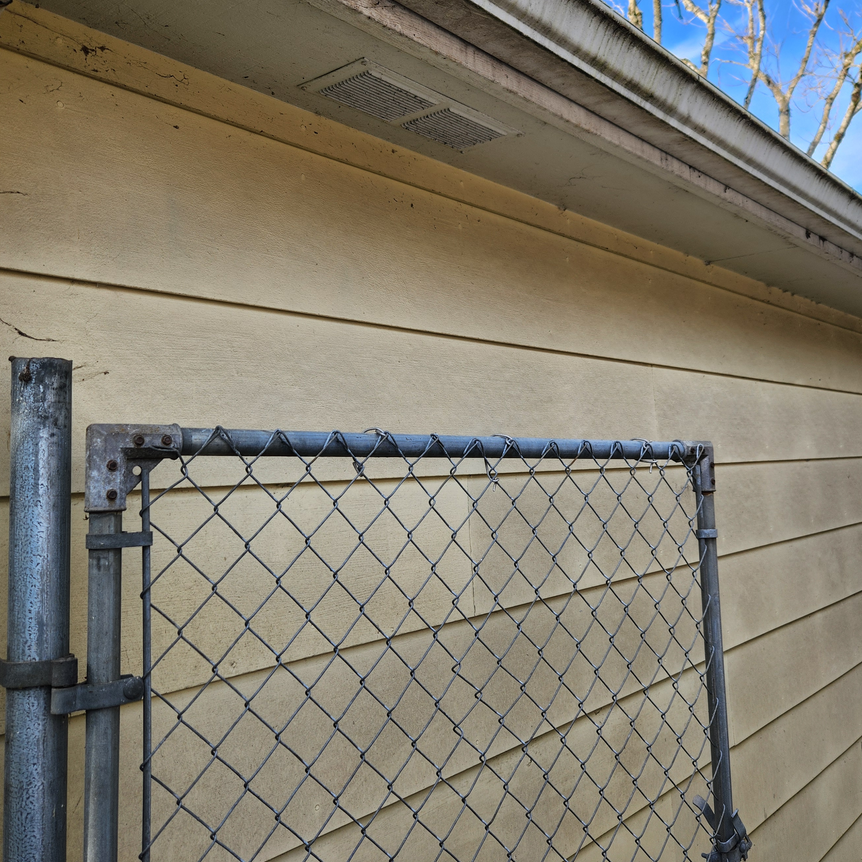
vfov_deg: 52.5
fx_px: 873
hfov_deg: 52.4
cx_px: 485
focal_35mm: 31
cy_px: 414
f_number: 1.8
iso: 20
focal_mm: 5.4
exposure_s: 1/324
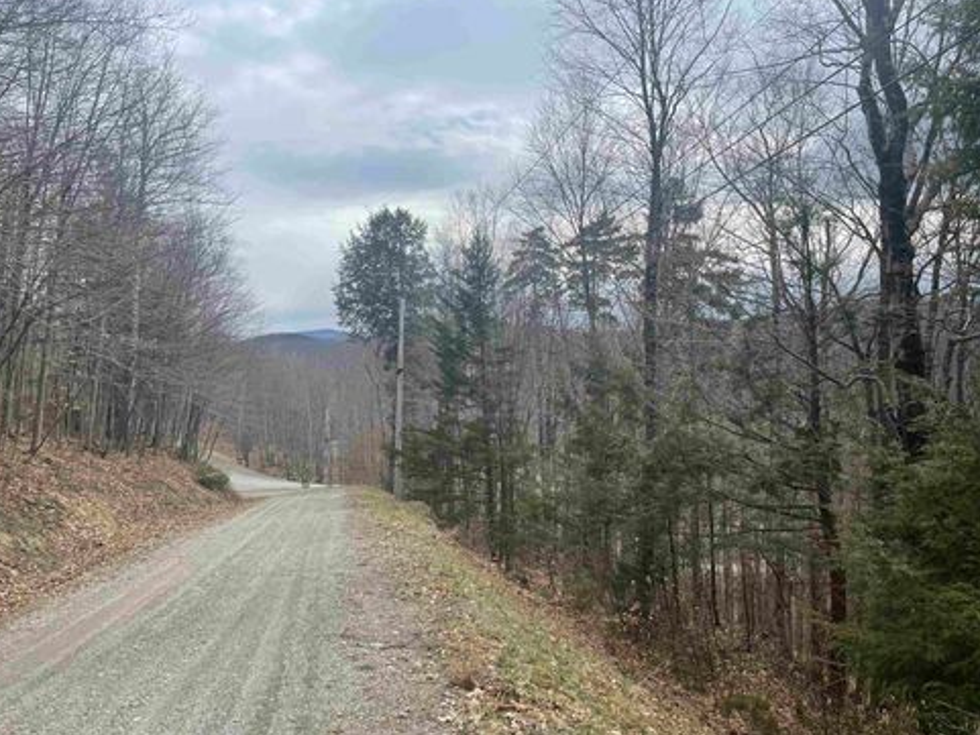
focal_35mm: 27
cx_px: 481
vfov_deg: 51.4
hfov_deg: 65.3
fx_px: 765
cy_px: 359
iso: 32
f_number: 1.6
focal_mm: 5.1
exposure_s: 1/4049
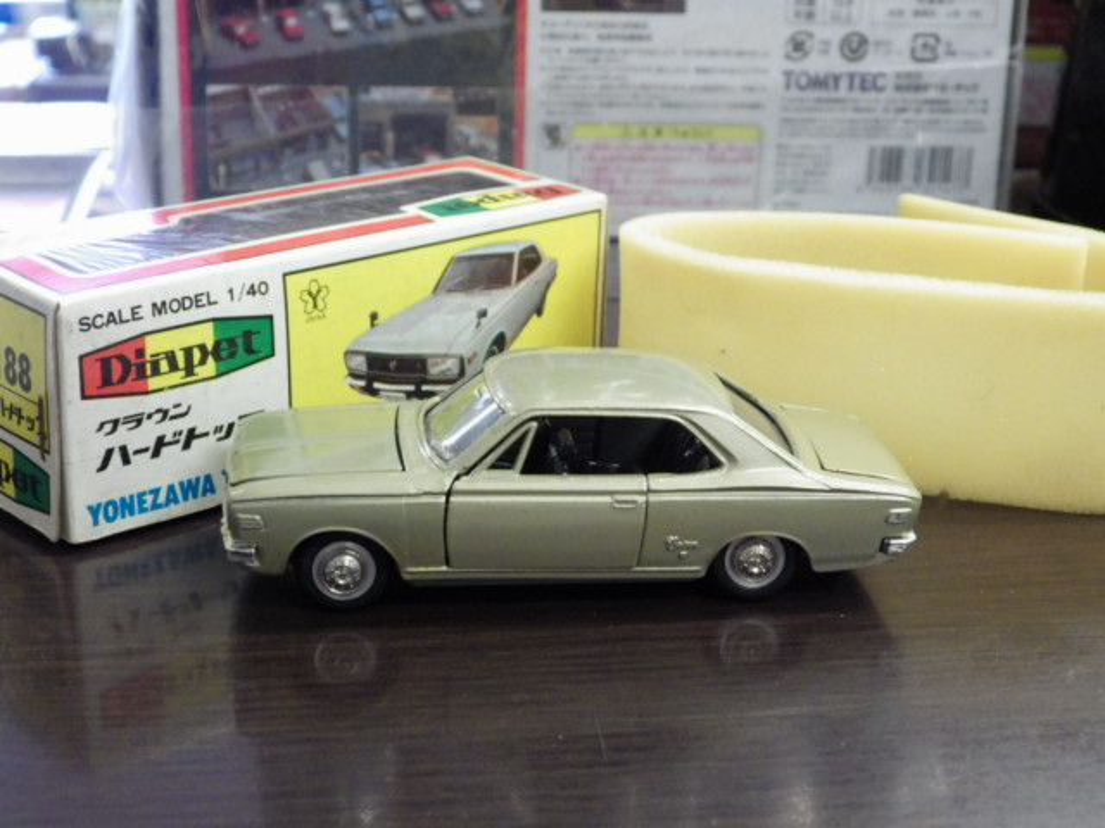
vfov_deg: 24.8
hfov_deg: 32.7
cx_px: 552
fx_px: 1883
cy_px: 414
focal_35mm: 59
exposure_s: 1/30
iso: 800
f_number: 4
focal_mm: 10.7
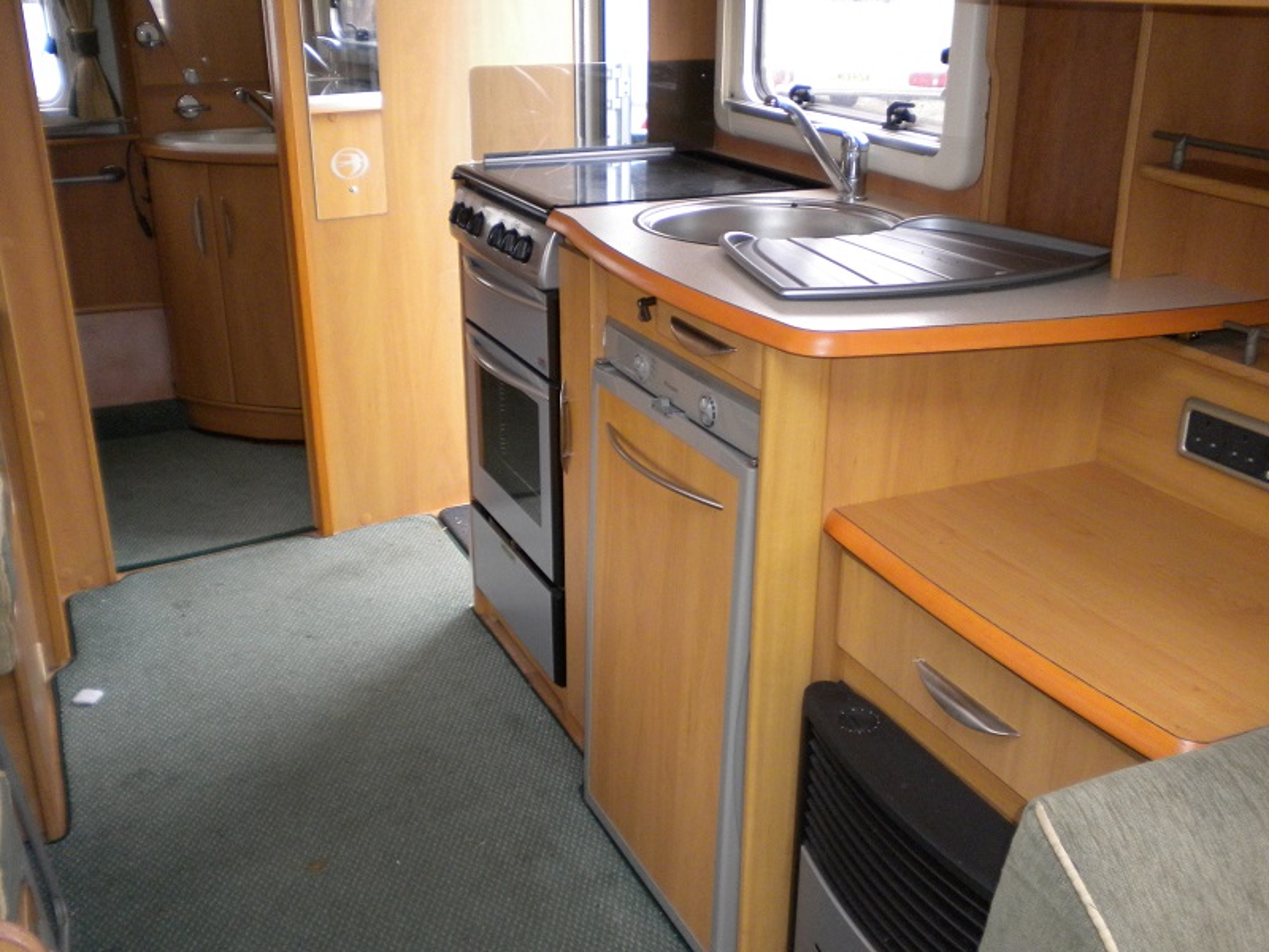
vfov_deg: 40.7
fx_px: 1283
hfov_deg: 52.6
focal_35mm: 35
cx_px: 634
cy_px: 476
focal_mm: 6.3
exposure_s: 1/58.8
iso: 319
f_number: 3.1
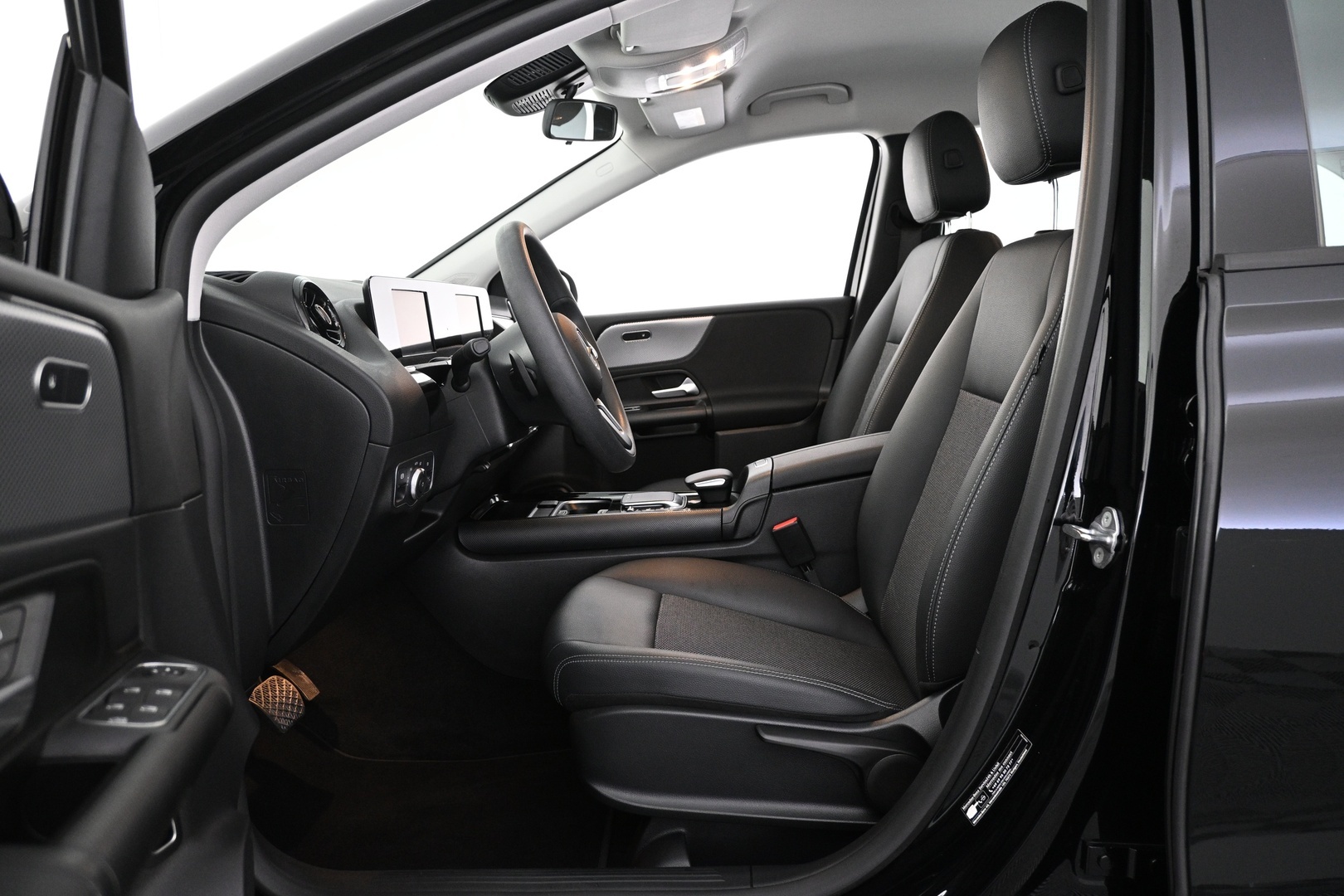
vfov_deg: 47.9
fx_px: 1008
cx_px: 672
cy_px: 448
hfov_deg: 67.4
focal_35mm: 27
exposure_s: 1/30
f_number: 3.5
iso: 1600
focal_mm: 18
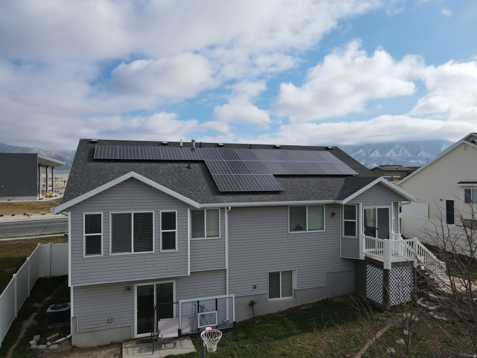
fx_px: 331
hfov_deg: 71.6
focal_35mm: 24
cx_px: 238
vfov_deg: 56.8
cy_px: 179
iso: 100
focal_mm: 4.5
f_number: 2.8
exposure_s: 1/1000
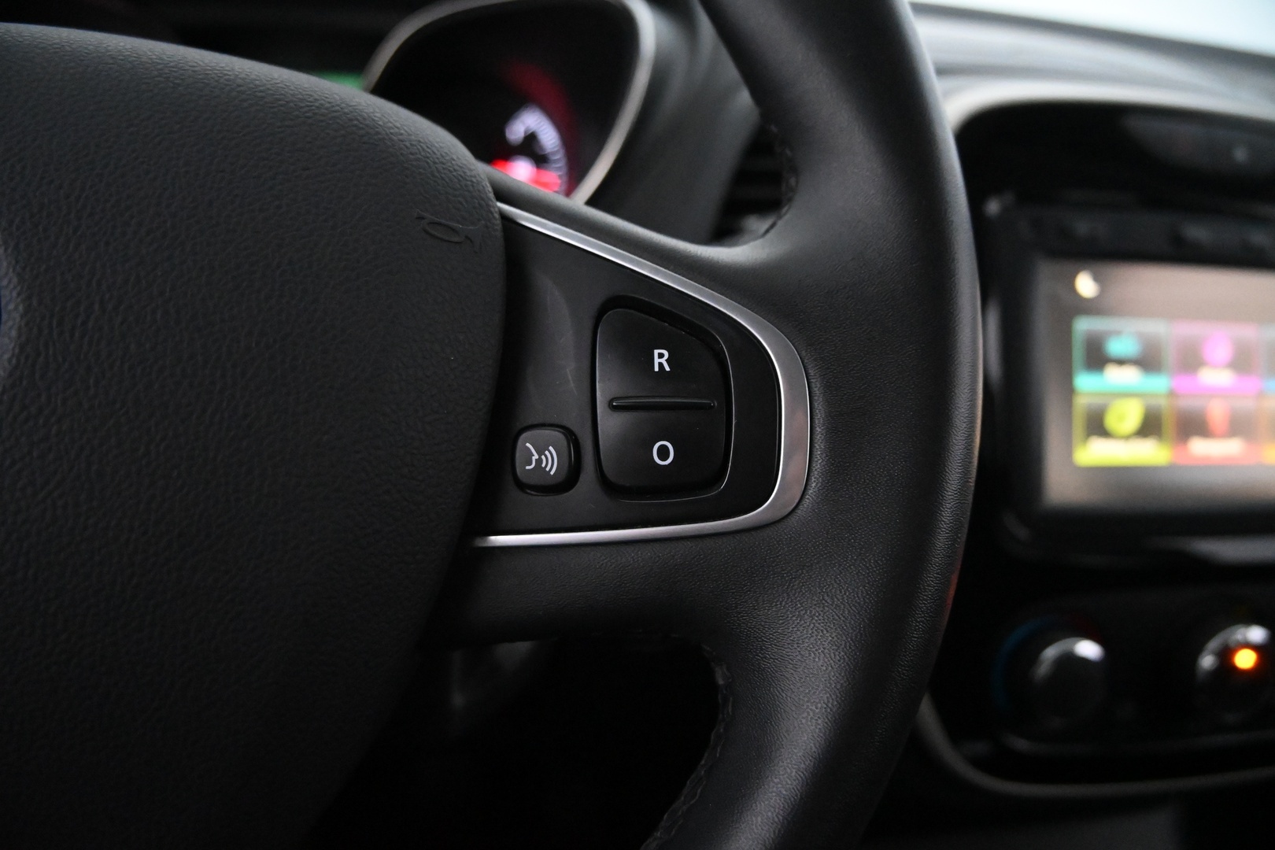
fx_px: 2656
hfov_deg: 27.0
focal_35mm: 75
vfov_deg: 18.2
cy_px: 425
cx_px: 638
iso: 8000
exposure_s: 1/100
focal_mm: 50
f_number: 7.1
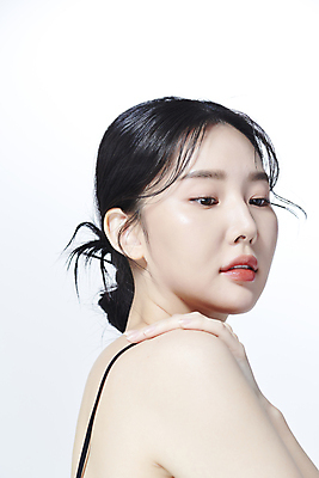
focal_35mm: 105
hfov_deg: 13.1
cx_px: 160
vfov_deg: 19.4
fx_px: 1394
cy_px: 239
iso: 64
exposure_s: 1/125
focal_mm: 105
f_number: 13
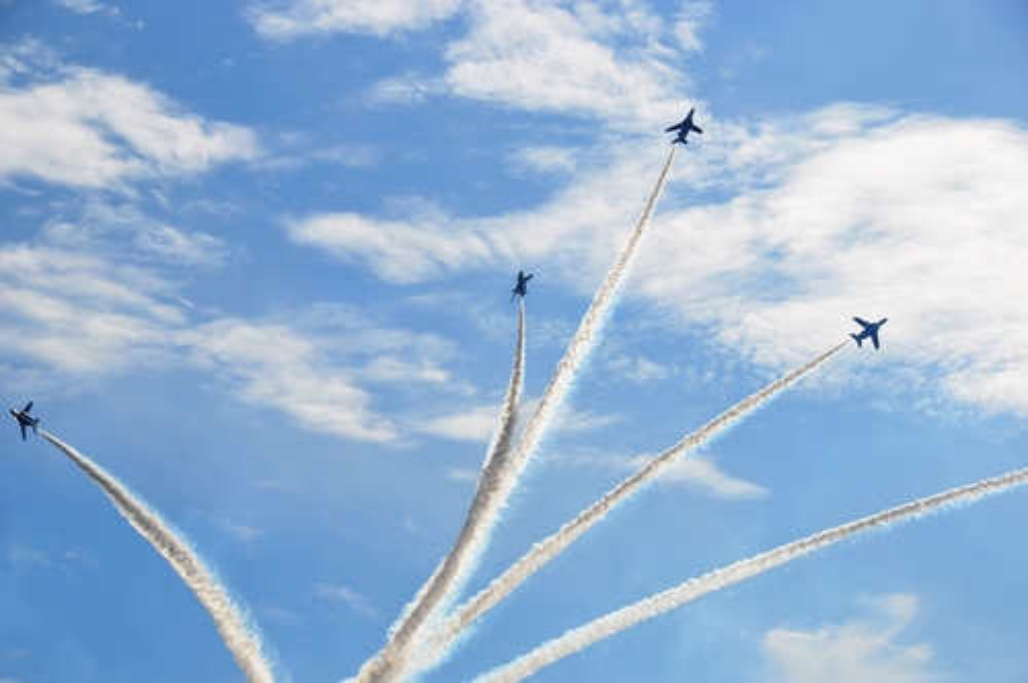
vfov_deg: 14.7
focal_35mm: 93
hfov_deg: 21.9
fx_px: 2652
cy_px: 342
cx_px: 514
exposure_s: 1/1600
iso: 200
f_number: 8
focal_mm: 62
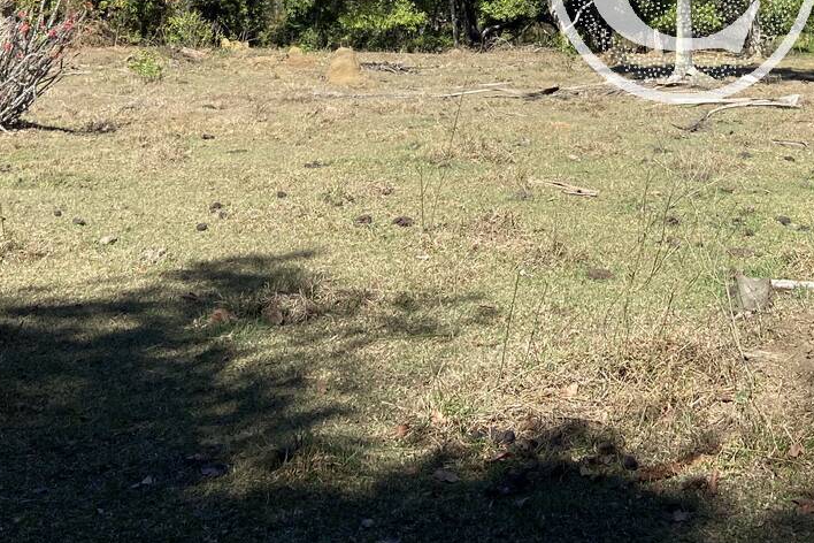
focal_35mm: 55
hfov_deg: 34.8
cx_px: 681
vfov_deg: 23.1
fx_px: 1244
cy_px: -58
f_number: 1.8
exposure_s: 1/2105
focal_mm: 4.25
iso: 32
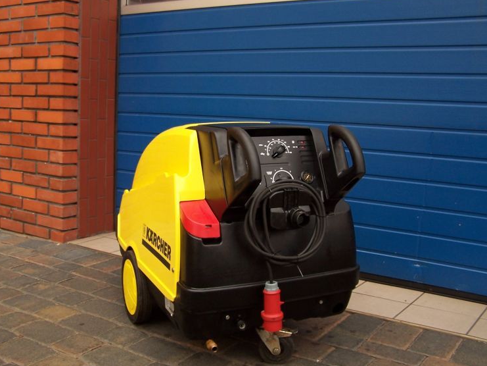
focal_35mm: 41
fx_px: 577
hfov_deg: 45.8
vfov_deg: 35.1
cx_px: 255
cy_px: 170
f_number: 2.8
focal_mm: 6.3
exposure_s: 1/60
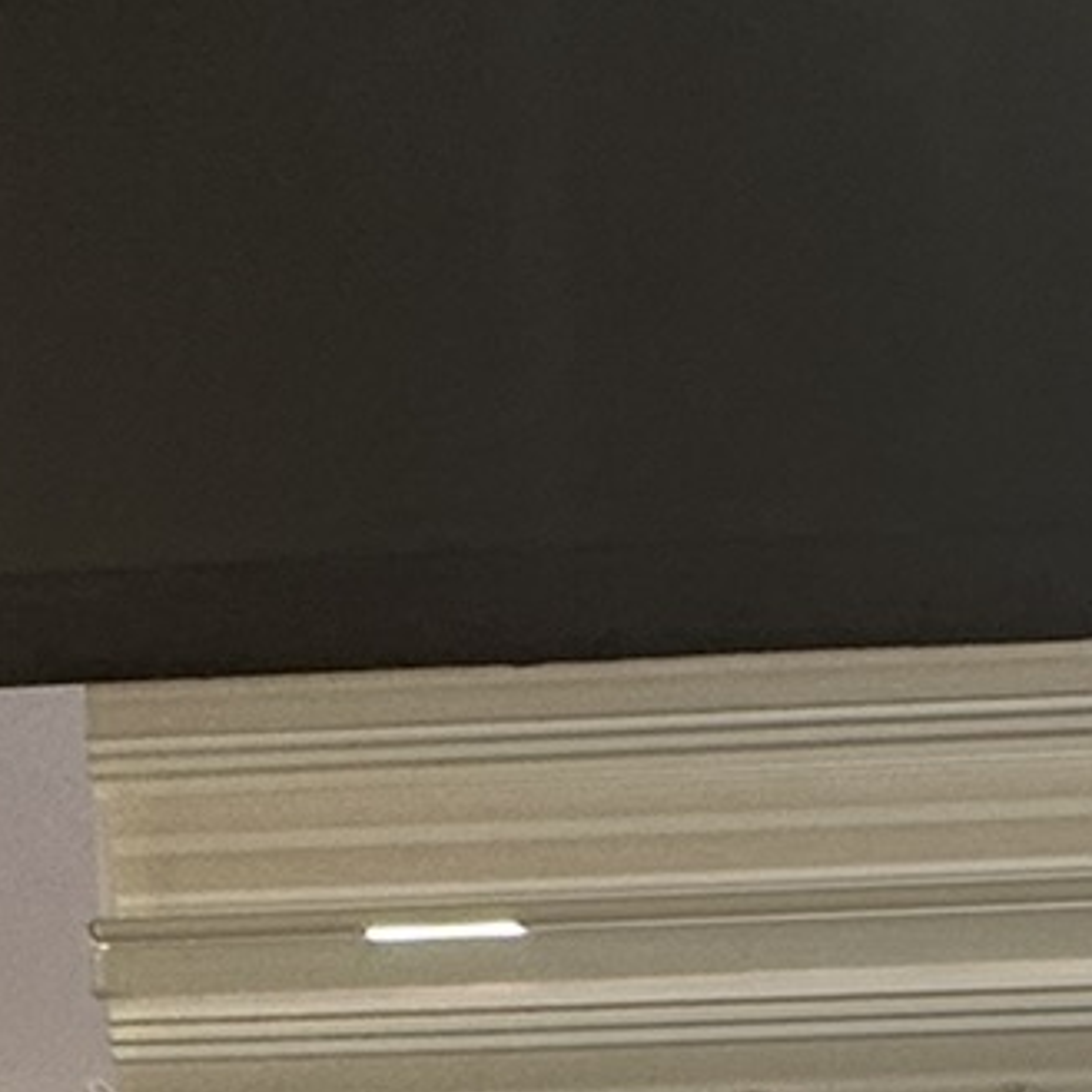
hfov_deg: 17.6
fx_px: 2748
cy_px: 2088
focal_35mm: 77
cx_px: 2035
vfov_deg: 17.3
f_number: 2.2
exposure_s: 1/100
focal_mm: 2.22
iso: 80
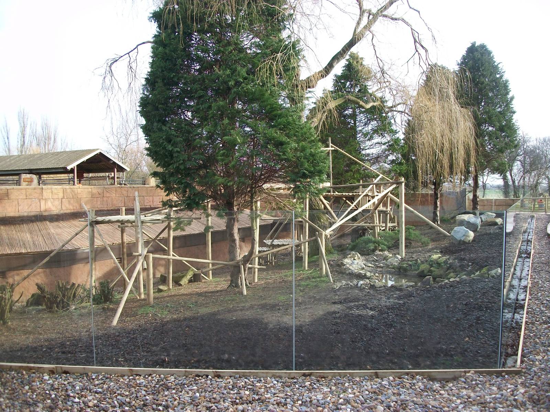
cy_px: 206
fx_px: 508
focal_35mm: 32
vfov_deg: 44.2
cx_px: 275
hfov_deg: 56.8
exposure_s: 1/200
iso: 80
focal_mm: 5.7
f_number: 2.9
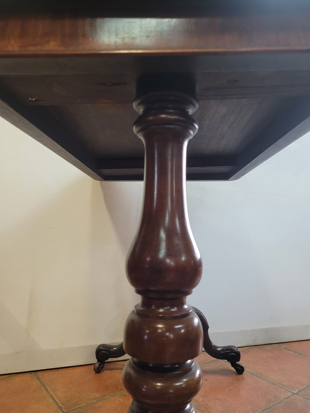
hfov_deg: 53.1
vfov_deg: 67.3
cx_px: 155
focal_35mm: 26
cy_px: 206
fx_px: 310
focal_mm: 5.4
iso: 320
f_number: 1.8
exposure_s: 1/50
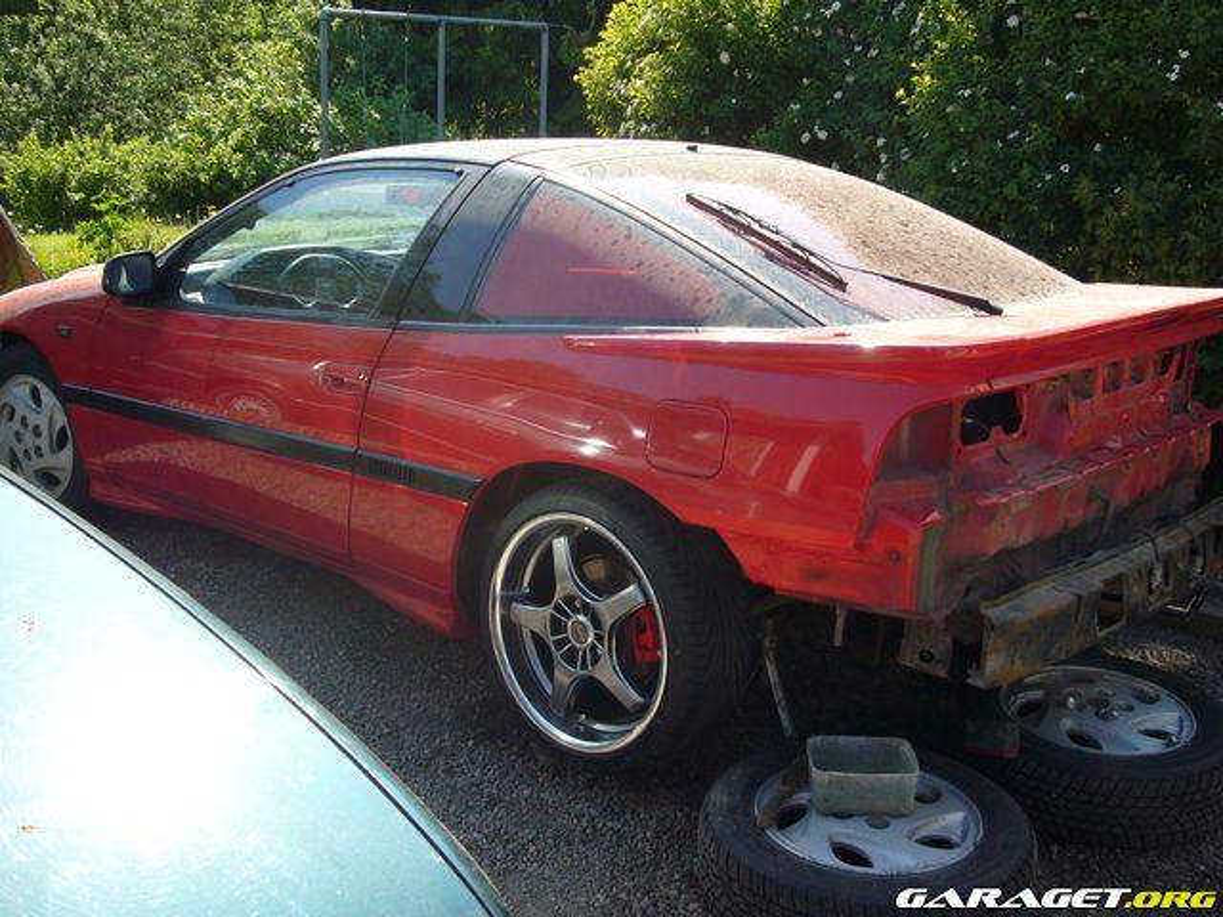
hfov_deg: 44.8
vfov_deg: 34.3
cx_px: 612
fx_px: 1484
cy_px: 458
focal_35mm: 42
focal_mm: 6.9
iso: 80
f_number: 3.3
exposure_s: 1/320
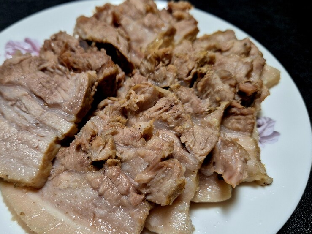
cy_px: 132
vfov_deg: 49.6
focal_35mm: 28
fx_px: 252
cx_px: 129
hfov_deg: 63.0
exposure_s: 1/60.2
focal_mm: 5.4
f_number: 1.8
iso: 100
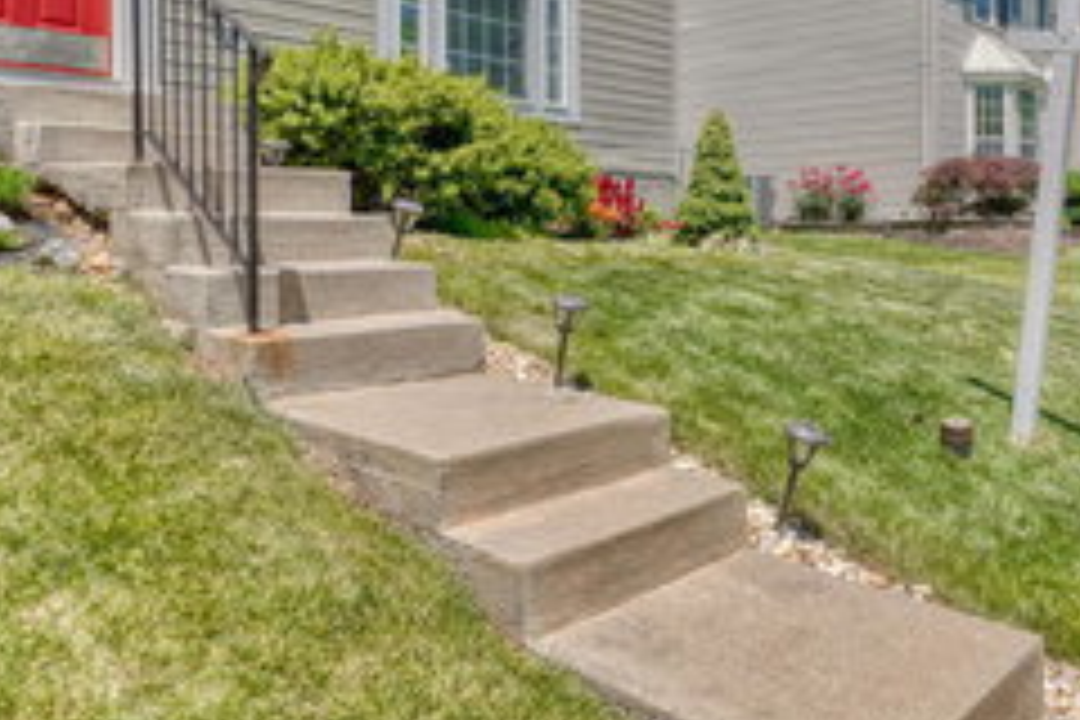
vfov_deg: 39.8
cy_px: 166
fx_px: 960
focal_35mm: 32
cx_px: 688
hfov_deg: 57.8
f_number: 7.1
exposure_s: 1/2500
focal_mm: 16
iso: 640
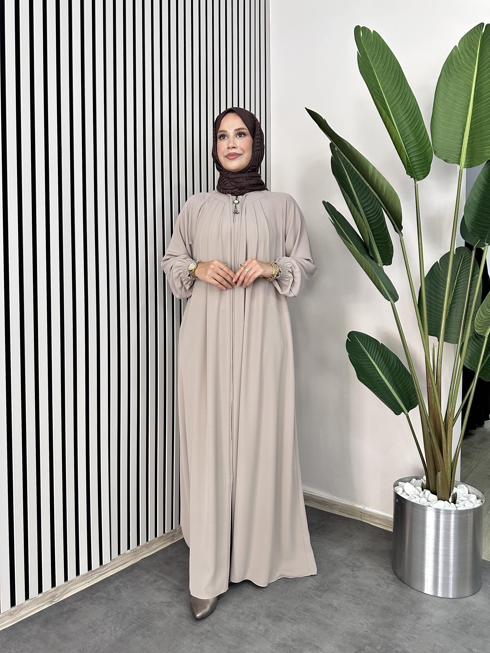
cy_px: 326
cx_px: 245
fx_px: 453
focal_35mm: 24
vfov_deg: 71.6
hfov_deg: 56.8
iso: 200
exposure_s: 1/100
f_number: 1.78
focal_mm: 6.86
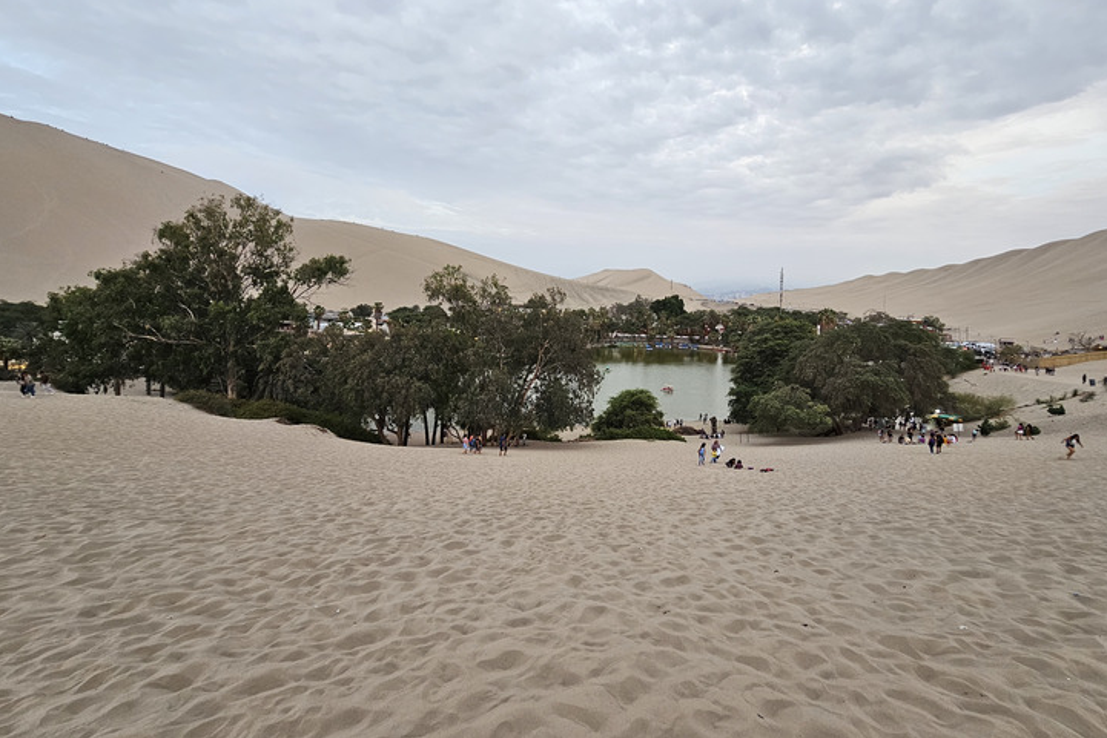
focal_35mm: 15
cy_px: 344
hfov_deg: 100.3
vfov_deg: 77.2
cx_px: 585
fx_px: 461
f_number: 2.2
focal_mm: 2.2
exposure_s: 1/60
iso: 125
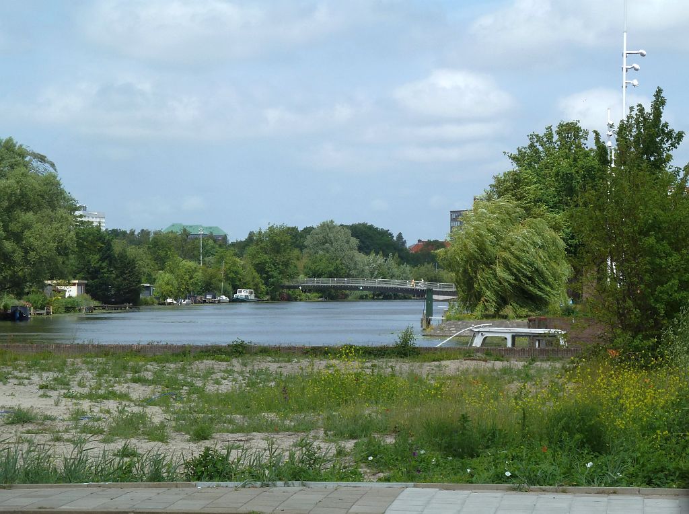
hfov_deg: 18.9
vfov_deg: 14.2
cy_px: 257
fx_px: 2066
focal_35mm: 104
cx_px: 344
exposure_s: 1/500
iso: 80
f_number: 5
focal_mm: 17
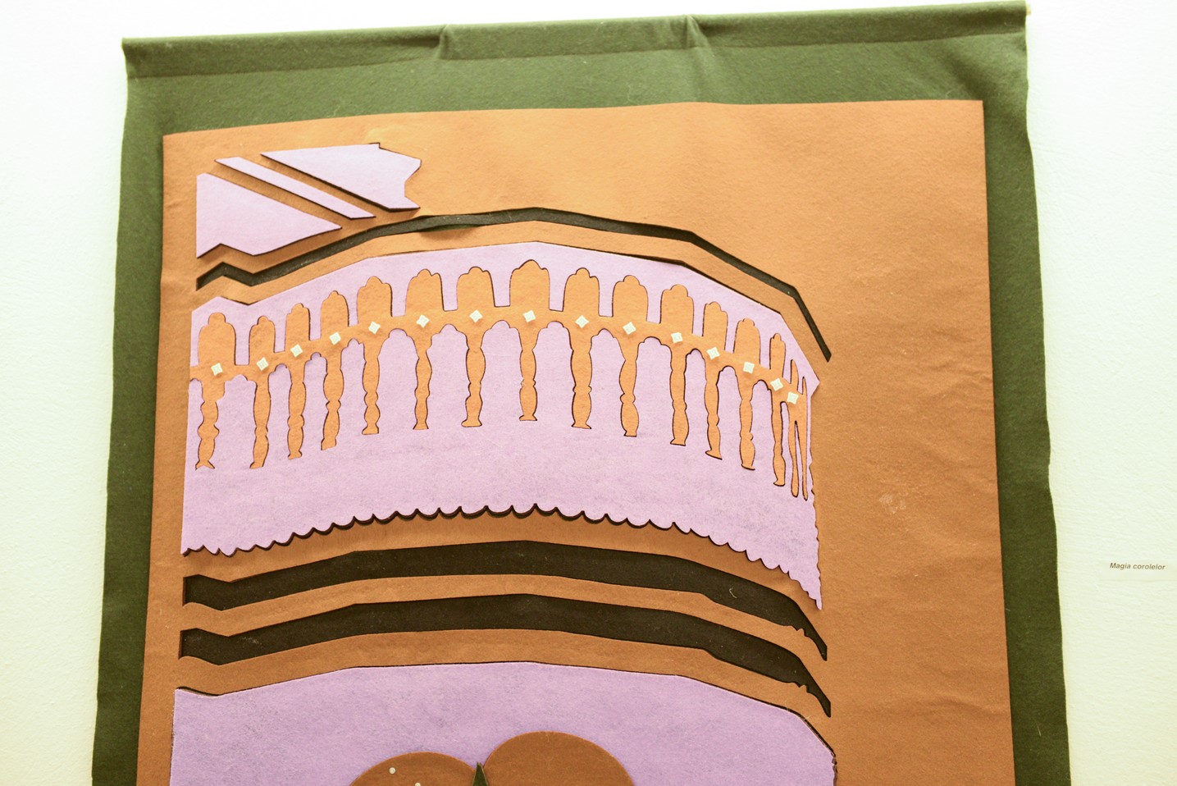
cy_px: 393
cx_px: 588
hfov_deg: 35.6
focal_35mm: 56
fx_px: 1832
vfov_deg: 24.2
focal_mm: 56
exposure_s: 1/200
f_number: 2.8
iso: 2000
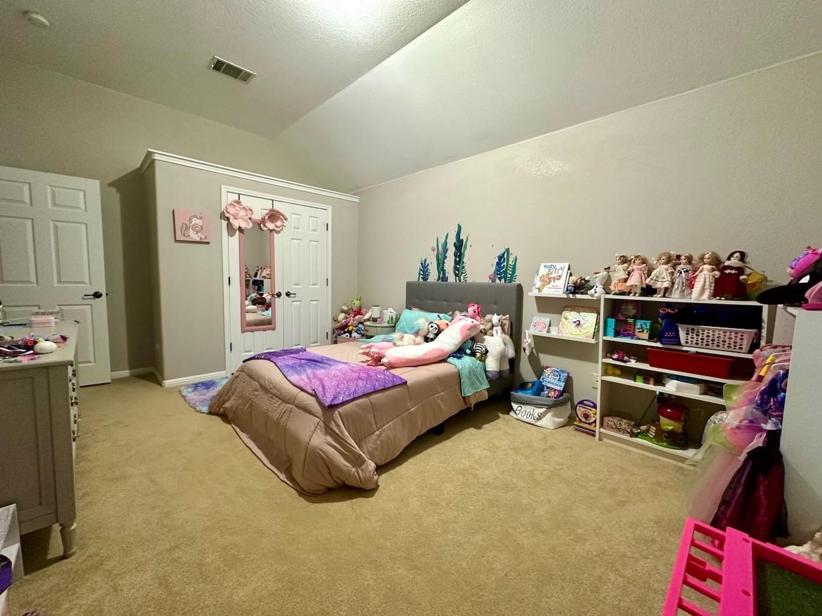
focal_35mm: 14
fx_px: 332
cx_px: 411
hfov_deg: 102.1
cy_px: 308
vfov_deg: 85.7
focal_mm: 2.22
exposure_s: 1/60
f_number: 2.2
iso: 320
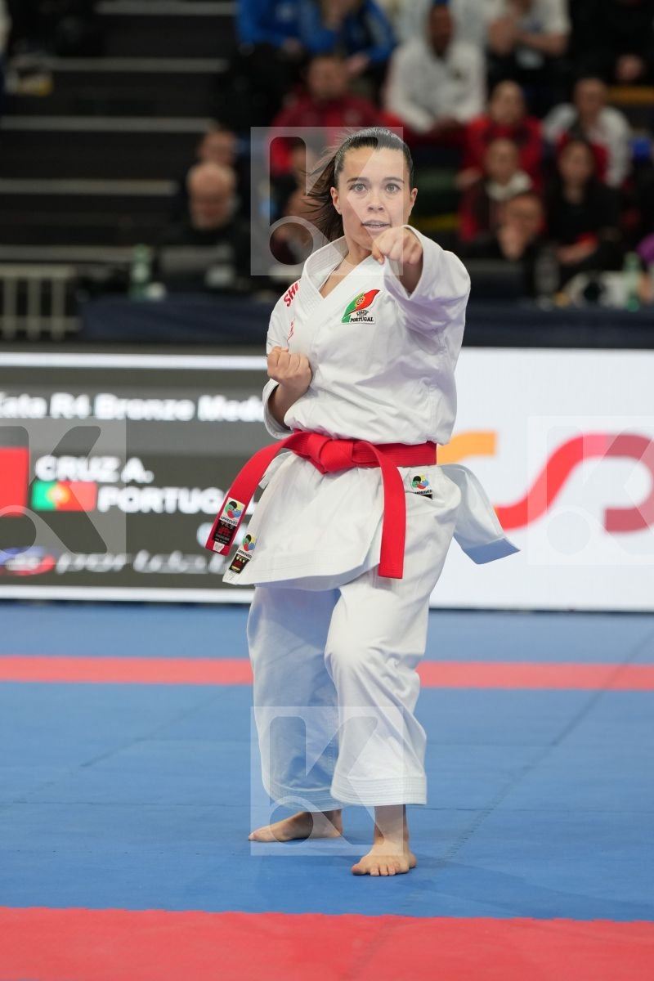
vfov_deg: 9.5
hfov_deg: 6.4
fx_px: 5886
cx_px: 327
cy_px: 490
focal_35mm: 216
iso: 1000
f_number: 2.8
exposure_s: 1/500
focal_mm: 144
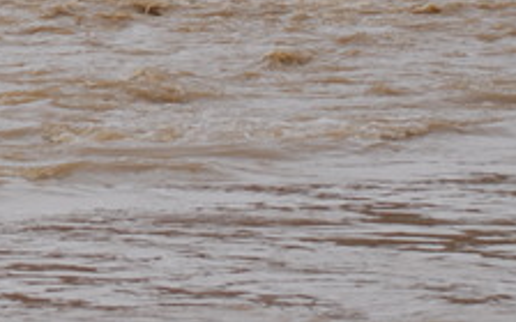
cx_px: -346
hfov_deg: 7.5
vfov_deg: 4.8
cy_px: -233
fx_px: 3839
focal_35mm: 273
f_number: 7.1
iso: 100
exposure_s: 1/200
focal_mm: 50
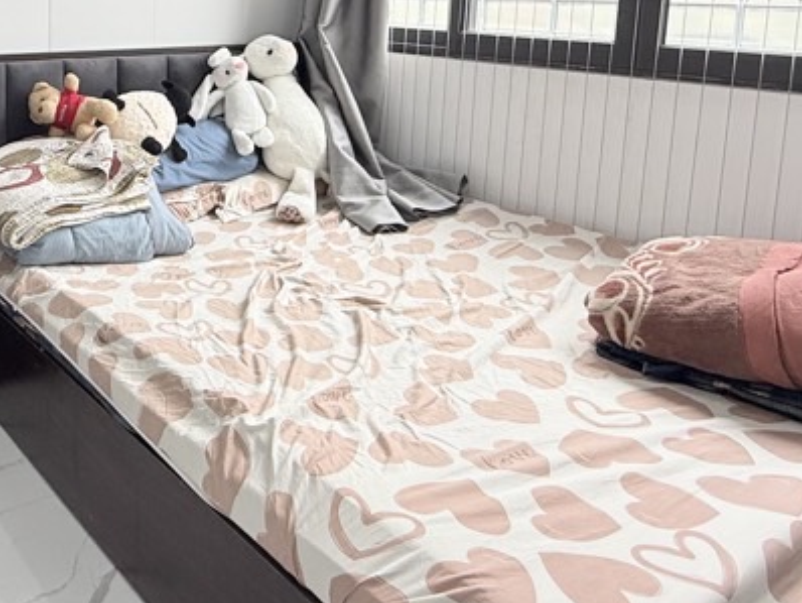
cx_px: 113
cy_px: 93
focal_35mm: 36
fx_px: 835
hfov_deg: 47.2
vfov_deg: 37.8
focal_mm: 2.22
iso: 64
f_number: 2.2
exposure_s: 1/109
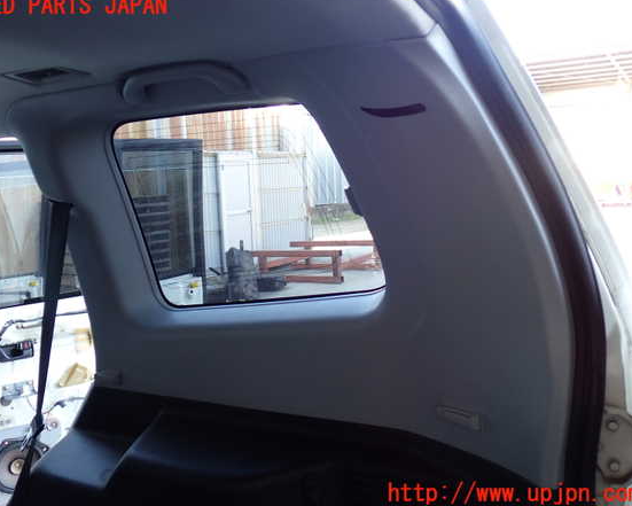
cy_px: 250
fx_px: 636
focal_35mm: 34
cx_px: 303
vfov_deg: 43.4
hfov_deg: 52.8
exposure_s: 1/50
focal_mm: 5.79
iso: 200
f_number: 2.4
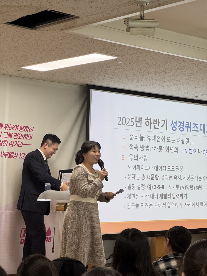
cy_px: 138
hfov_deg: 19.1
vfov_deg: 25.3
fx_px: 614
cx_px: 104
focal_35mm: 77
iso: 160
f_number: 2.8
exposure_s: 1/120
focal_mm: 9
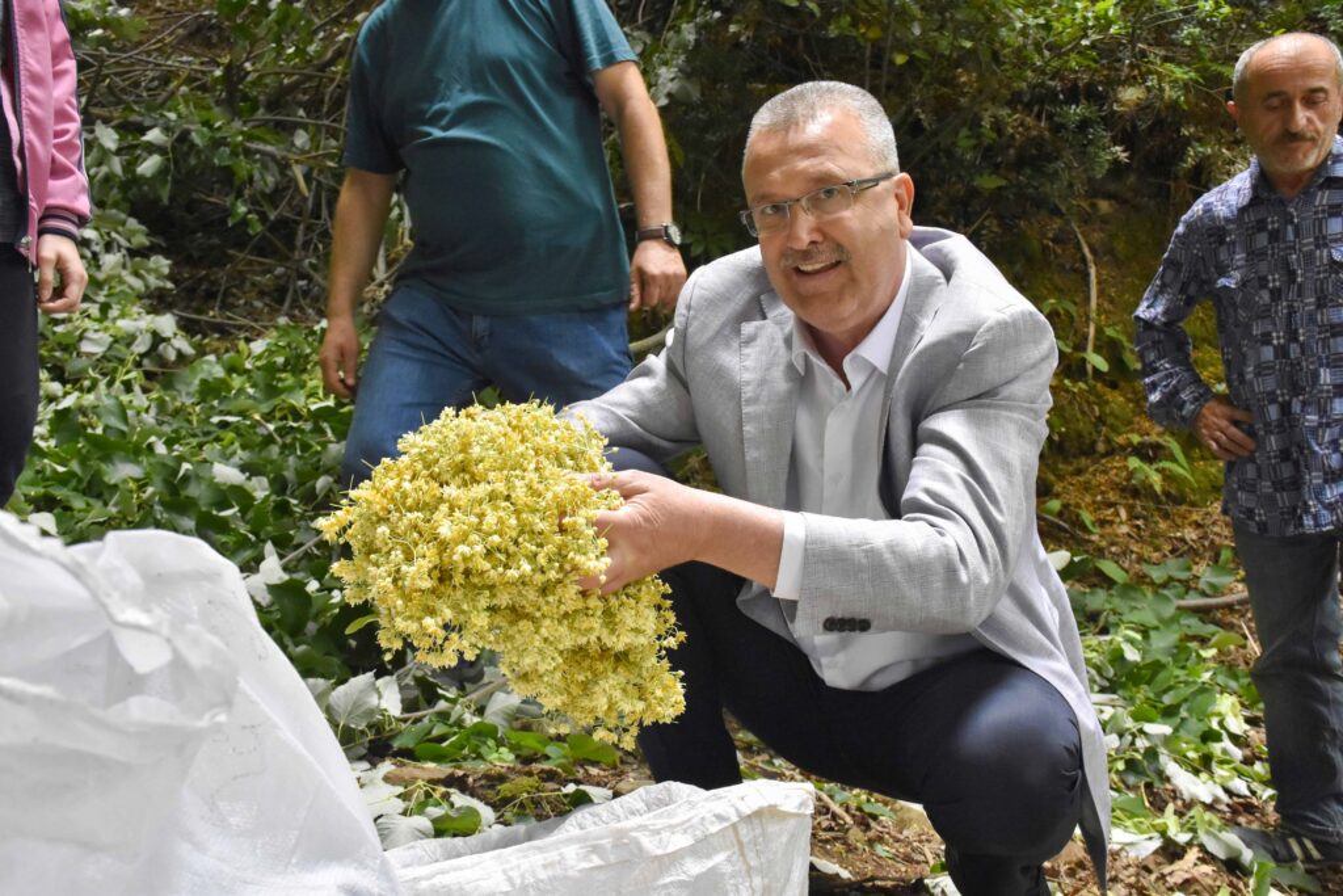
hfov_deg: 47.9
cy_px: 448
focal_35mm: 40
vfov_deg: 33.0
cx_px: 672
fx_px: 1511
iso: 3200
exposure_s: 1/200
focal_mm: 27
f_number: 7.1
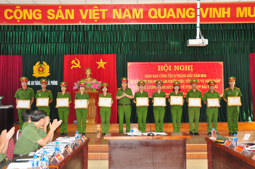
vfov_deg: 32.9
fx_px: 287
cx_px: 128
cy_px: 84
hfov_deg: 48.0
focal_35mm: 40
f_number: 3.8
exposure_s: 1/60
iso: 800
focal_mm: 27
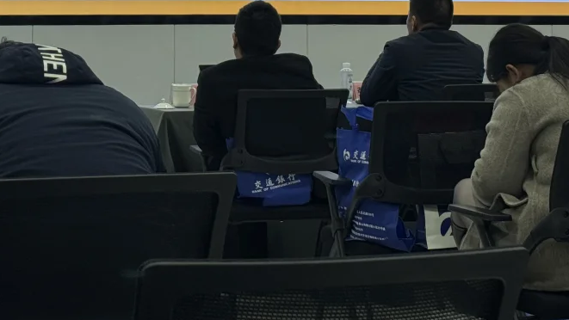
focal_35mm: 114
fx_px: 1720
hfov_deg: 18.8
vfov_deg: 10.3
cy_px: -128
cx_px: 233
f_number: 1.78
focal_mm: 6.76
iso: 80
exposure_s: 1/115
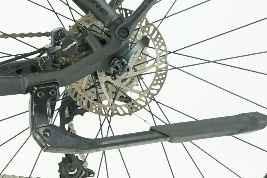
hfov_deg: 7.2
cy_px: -116
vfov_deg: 4.9
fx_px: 2040
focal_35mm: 275
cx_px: -276
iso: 2000
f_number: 5
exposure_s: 1/200
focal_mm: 56
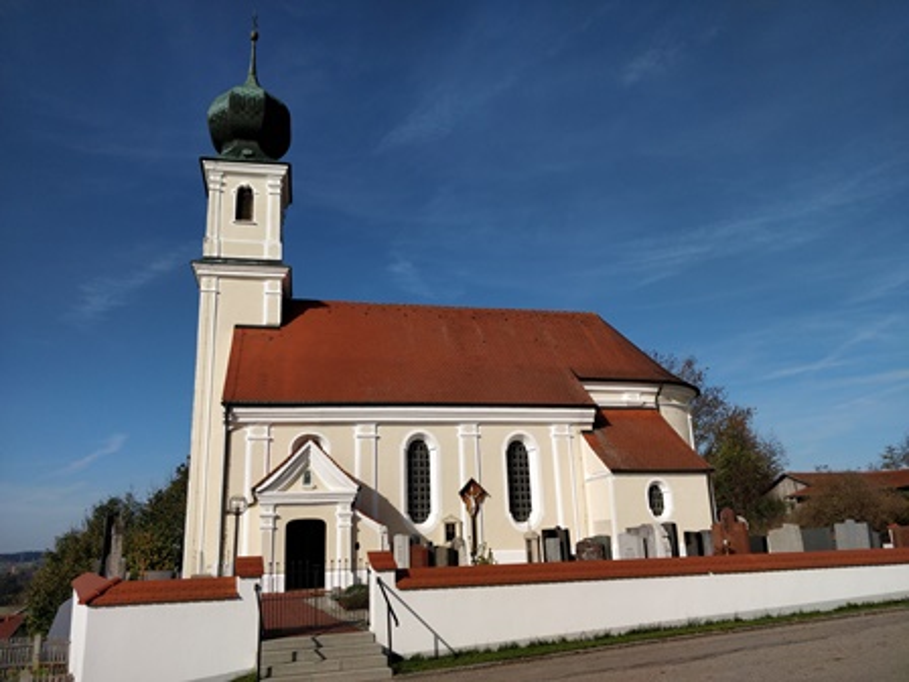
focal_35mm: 24
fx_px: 630
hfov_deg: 71.6
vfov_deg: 56.8
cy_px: 341
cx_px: 454
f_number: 1.7
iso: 125
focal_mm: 4.1
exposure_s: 1/3008
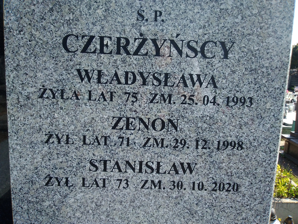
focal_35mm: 29
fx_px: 250
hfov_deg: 61.7
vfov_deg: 48.2
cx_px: 149
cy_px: 112
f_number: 2.4
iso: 100
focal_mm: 2.39
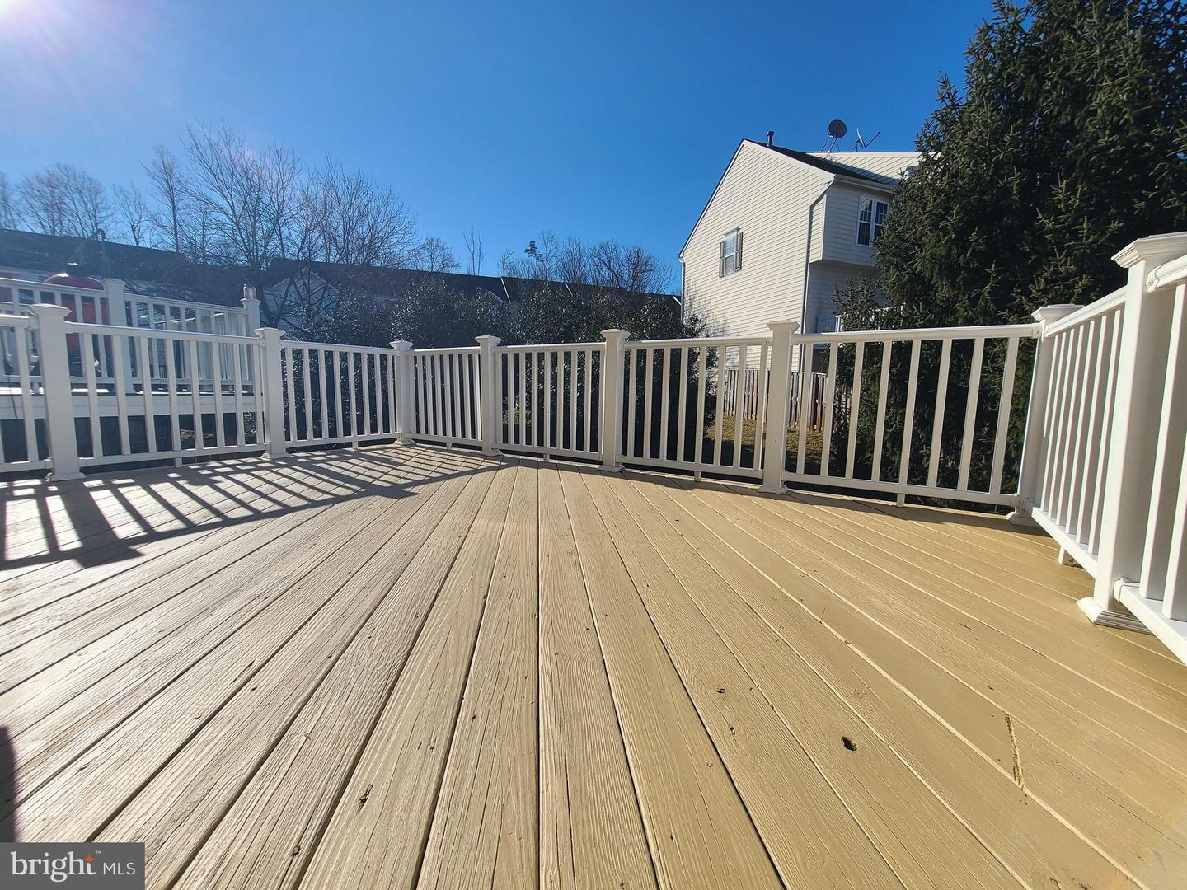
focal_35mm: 13
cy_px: 445
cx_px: 594
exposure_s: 1/2643
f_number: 2.2
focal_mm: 2.2
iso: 50
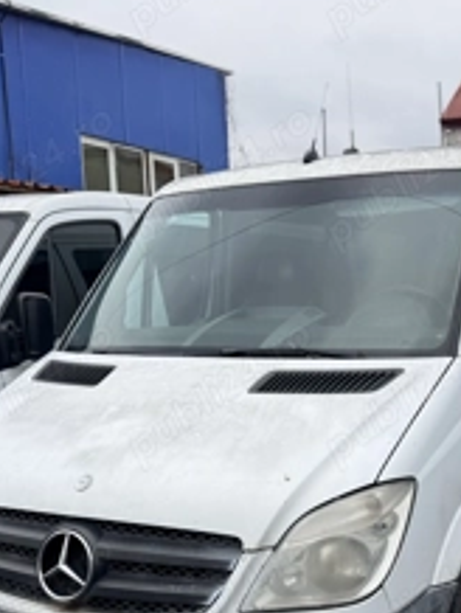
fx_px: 780
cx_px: 318
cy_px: 439
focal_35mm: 44
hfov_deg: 32.6
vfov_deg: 42.0
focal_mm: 6.76
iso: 80
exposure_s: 1/1005
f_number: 1.78
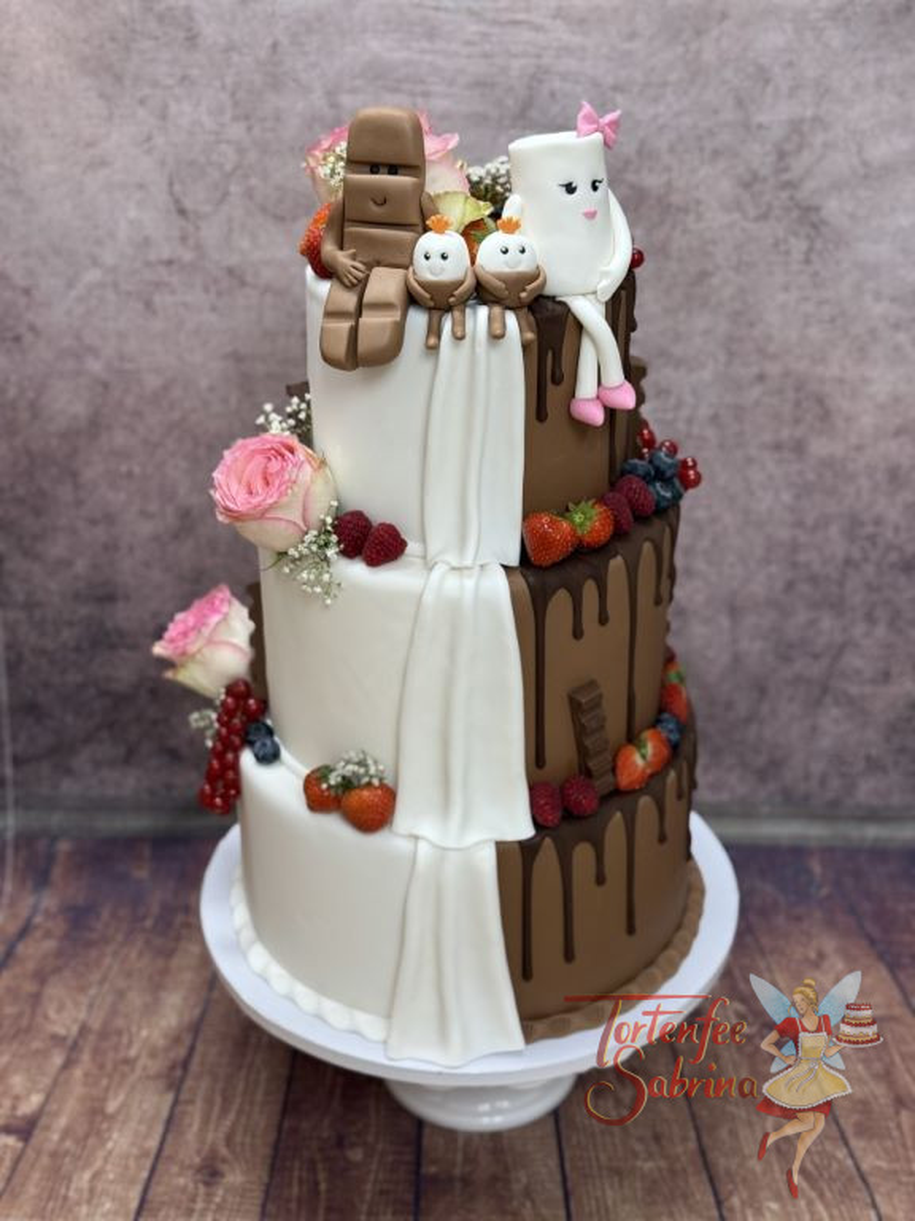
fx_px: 1692
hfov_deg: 30.3
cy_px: 610
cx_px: 458
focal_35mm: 48
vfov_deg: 39.7
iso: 80
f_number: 1.78
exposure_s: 1/50
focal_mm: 6.76
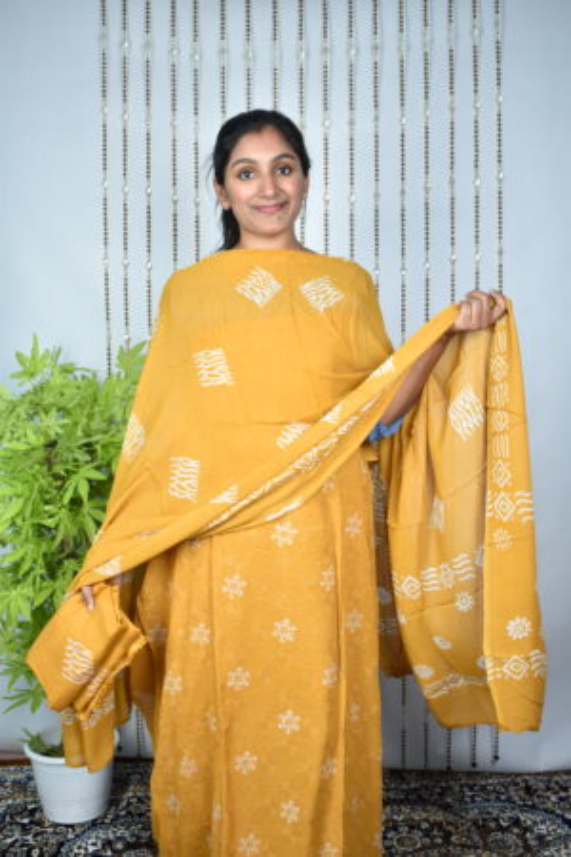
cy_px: 428
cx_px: 286
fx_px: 928
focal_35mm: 39
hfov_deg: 34.2
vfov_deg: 49.6
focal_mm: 26
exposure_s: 1/60
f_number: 4
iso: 400
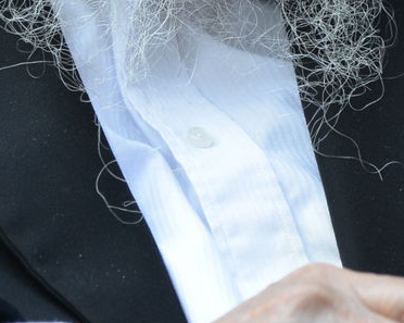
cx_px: 141
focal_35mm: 485
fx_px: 5795
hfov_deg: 4.0
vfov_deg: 3.2
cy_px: -183
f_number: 5
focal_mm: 120
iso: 800
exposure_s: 1/100
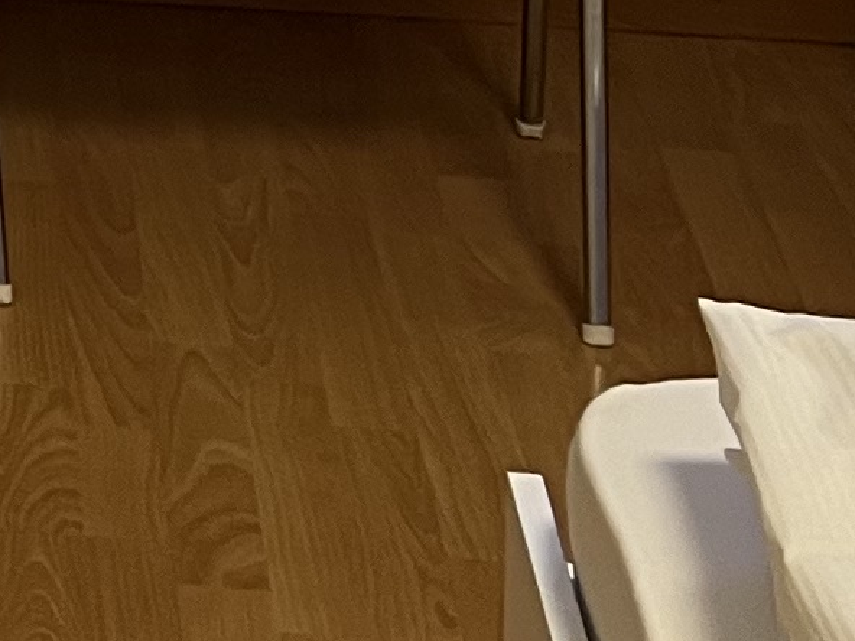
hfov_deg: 9.5
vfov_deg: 7.9
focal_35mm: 177
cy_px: -810
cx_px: -1410
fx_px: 4372
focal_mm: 5.1
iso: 64
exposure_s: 1/50
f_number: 1.6
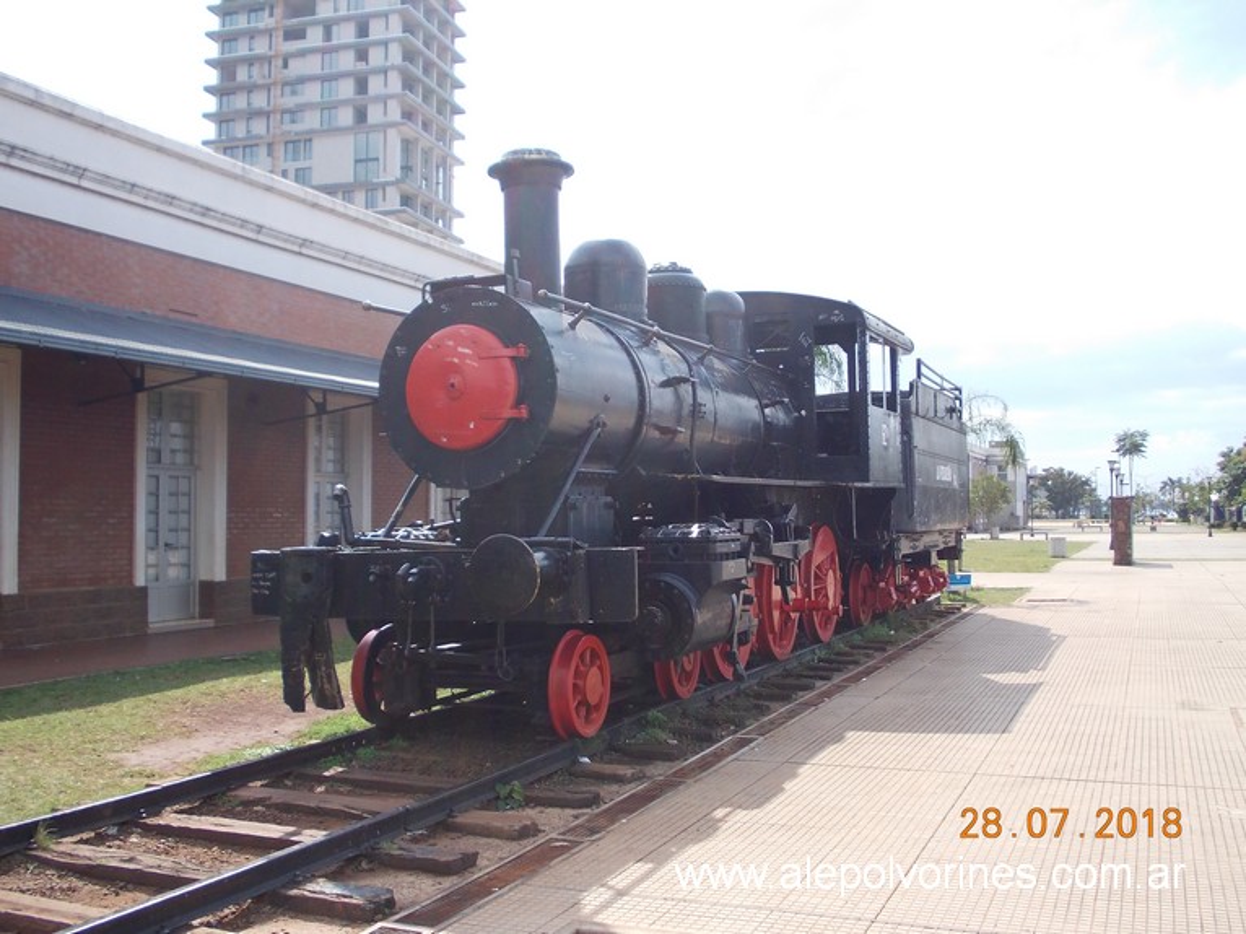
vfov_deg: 37.7
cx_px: 623
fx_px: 1367
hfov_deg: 49.0
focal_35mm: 38
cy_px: 467
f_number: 6.2
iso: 80
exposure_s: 1/125
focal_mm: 5.3
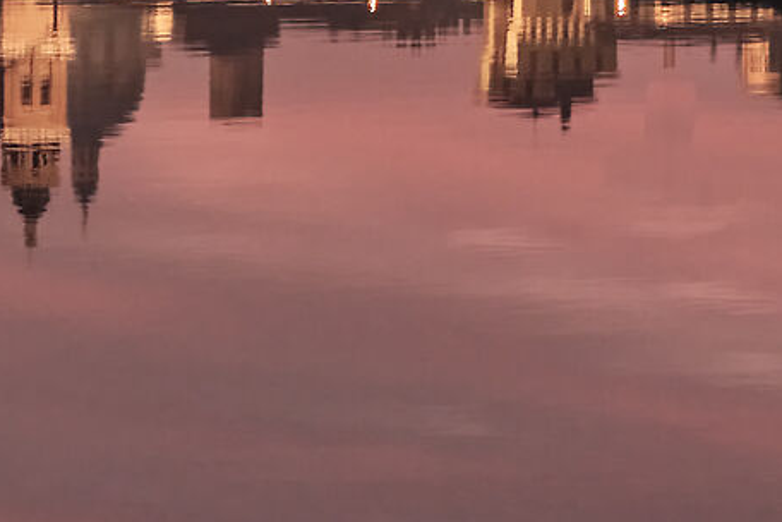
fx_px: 5712
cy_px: -201
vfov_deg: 5.2
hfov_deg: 7.7
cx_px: -225
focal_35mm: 263
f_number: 2.8
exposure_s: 1/4.55
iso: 800
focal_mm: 33
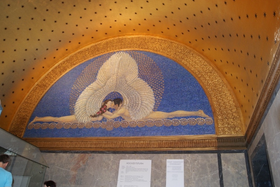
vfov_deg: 46.5
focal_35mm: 28
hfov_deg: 65.4
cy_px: 91
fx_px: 218
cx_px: 141
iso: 400
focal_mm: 18
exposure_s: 1/60
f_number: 5.6
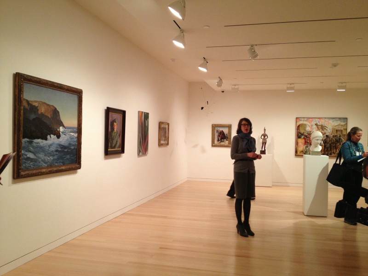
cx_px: 184
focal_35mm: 35
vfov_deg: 40.7
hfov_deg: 52.6
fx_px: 372
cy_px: 138
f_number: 2.4
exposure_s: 1/20
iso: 125
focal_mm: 4.28
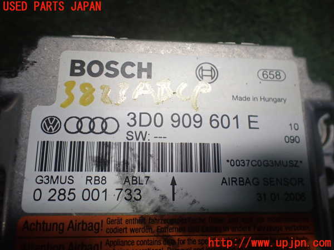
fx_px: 289
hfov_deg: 60.0
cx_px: 167
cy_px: 125
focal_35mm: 30
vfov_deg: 46.8
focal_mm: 5.4
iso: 500
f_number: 2.3
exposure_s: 1/125
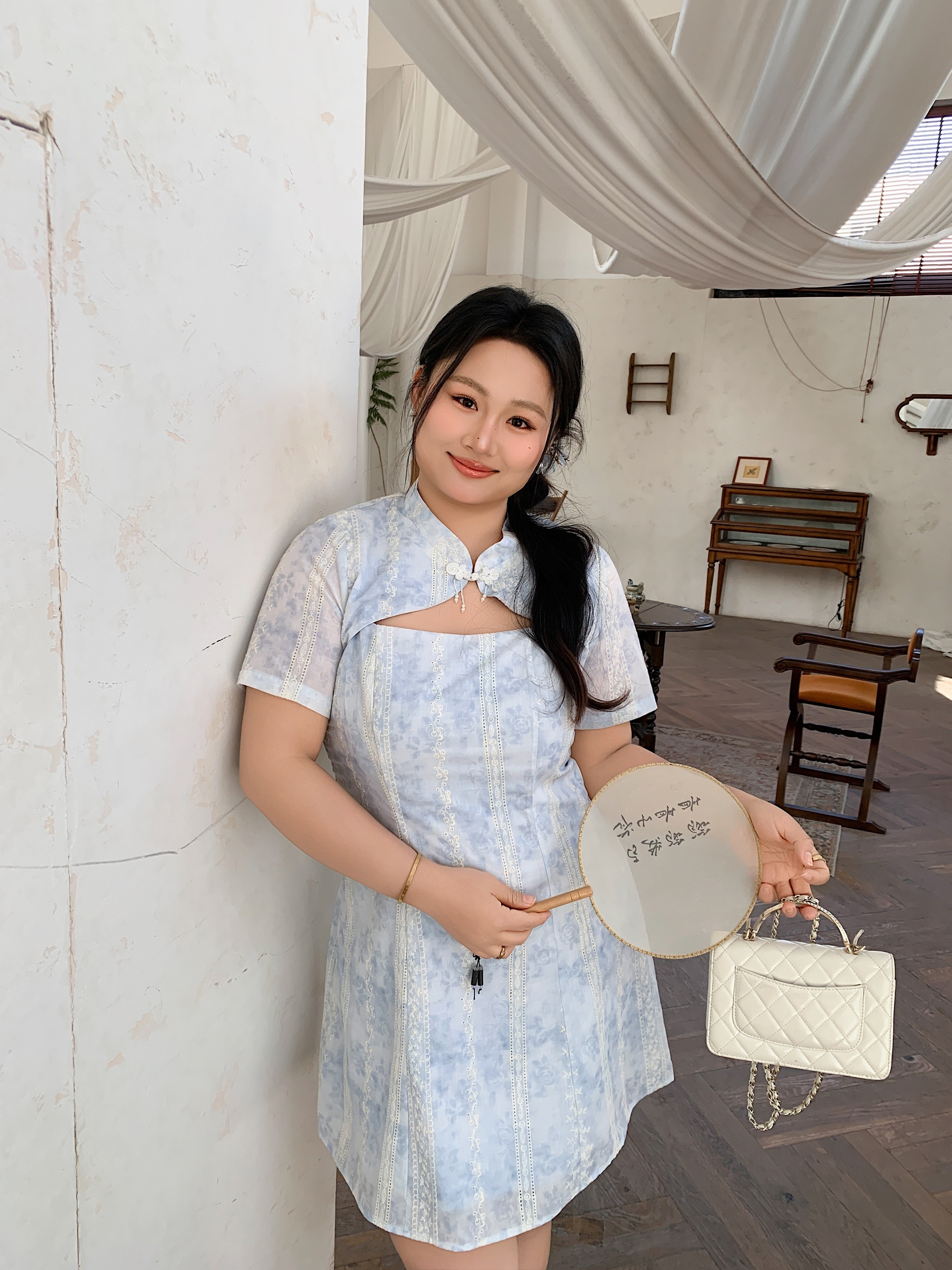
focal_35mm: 26
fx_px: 953
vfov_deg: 67.3
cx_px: 476
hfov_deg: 53.1
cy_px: 635
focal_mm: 4.25
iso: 40
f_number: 1.8
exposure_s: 1/120
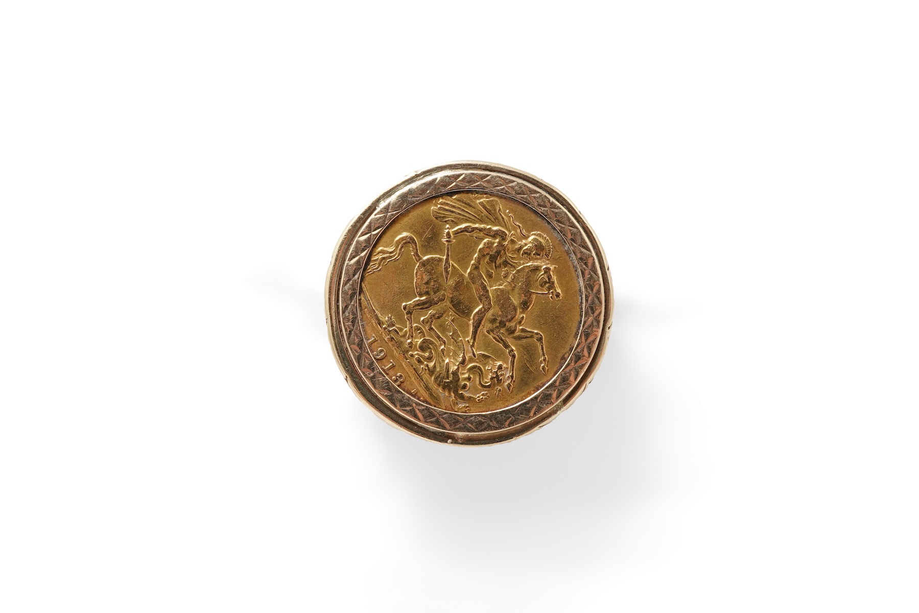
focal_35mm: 45
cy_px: 306
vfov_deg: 29.9
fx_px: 1149
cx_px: 460
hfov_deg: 43.6
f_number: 18
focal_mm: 30
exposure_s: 1/100
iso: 500
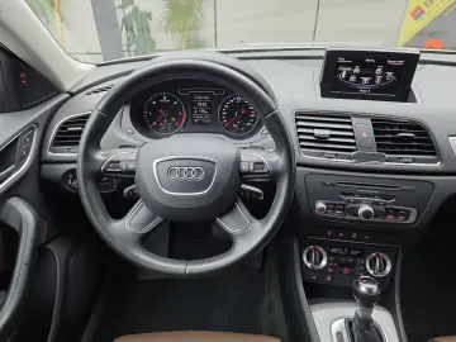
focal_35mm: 23
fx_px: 303
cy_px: 171
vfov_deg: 58.9
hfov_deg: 73.9
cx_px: 228
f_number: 1.7
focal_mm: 6.25
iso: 160
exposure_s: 1/100
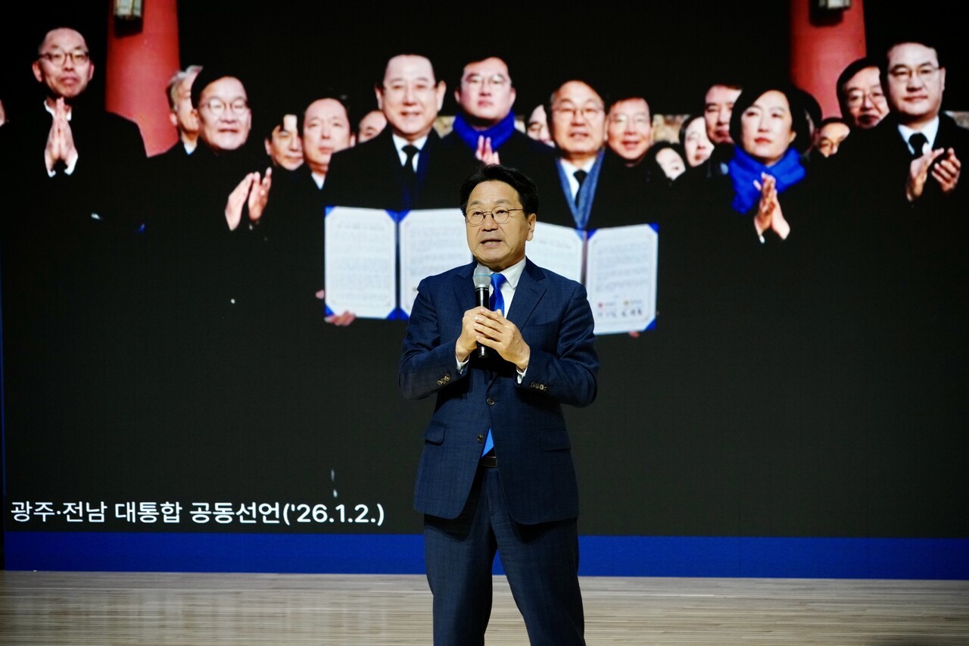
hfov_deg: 11.6
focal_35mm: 178
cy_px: 323
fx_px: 4790
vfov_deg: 7.7
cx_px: 484
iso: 2500
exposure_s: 1/200
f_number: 6.3
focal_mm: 178
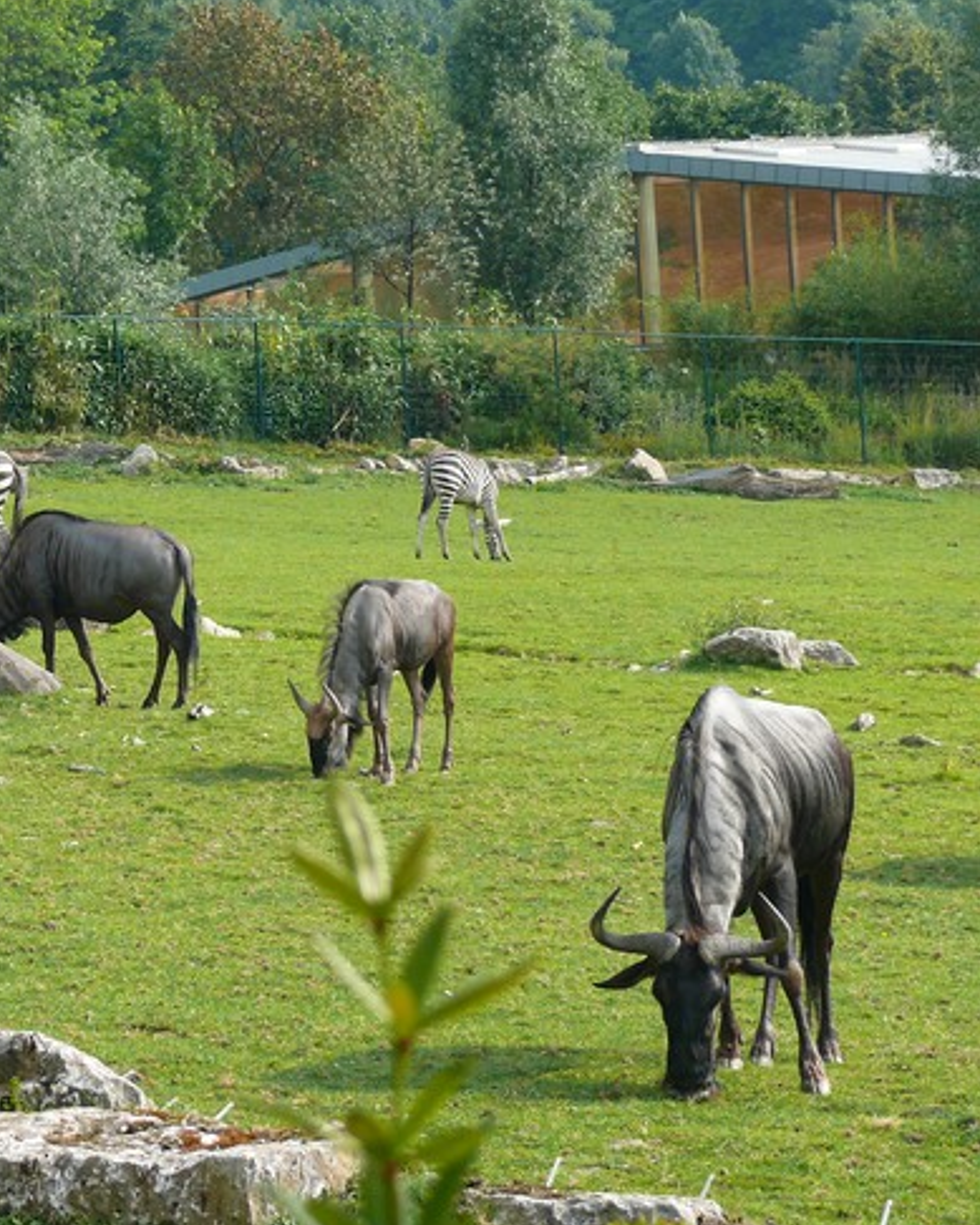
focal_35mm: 155
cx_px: 73
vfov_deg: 12.4
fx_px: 5618
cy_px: 618
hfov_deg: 9.9
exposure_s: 1/200
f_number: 4
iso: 100
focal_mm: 21.7
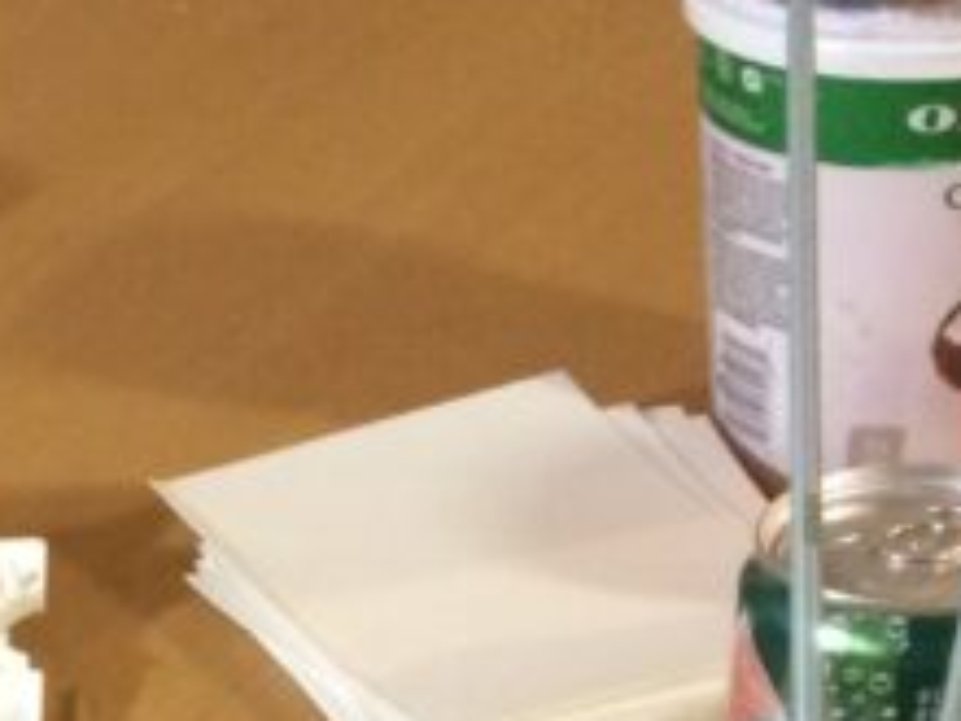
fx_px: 3748
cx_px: -895
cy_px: 1293
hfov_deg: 12.9
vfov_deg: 10.4
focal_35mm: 135
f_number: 2.2
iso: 320
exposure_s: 1/20
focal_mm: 4.15
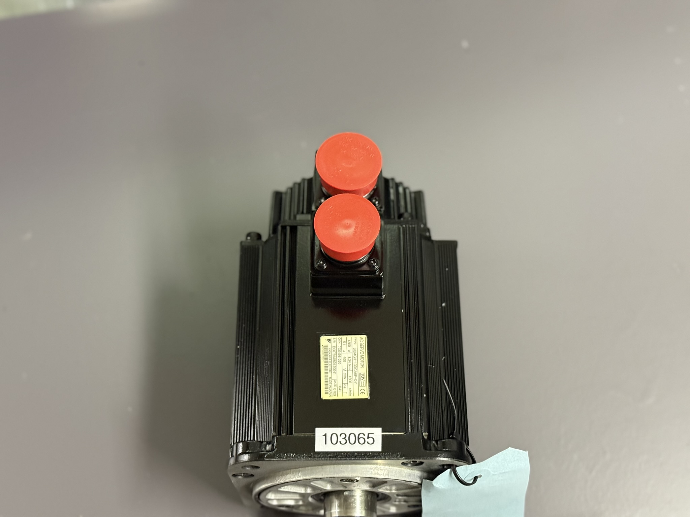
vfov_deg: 30.3
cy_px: 258
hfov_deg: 39.7
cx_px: 345
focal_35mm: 48
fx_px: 957
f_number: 1.78
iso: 500
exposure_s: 1/33
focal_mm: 6.76
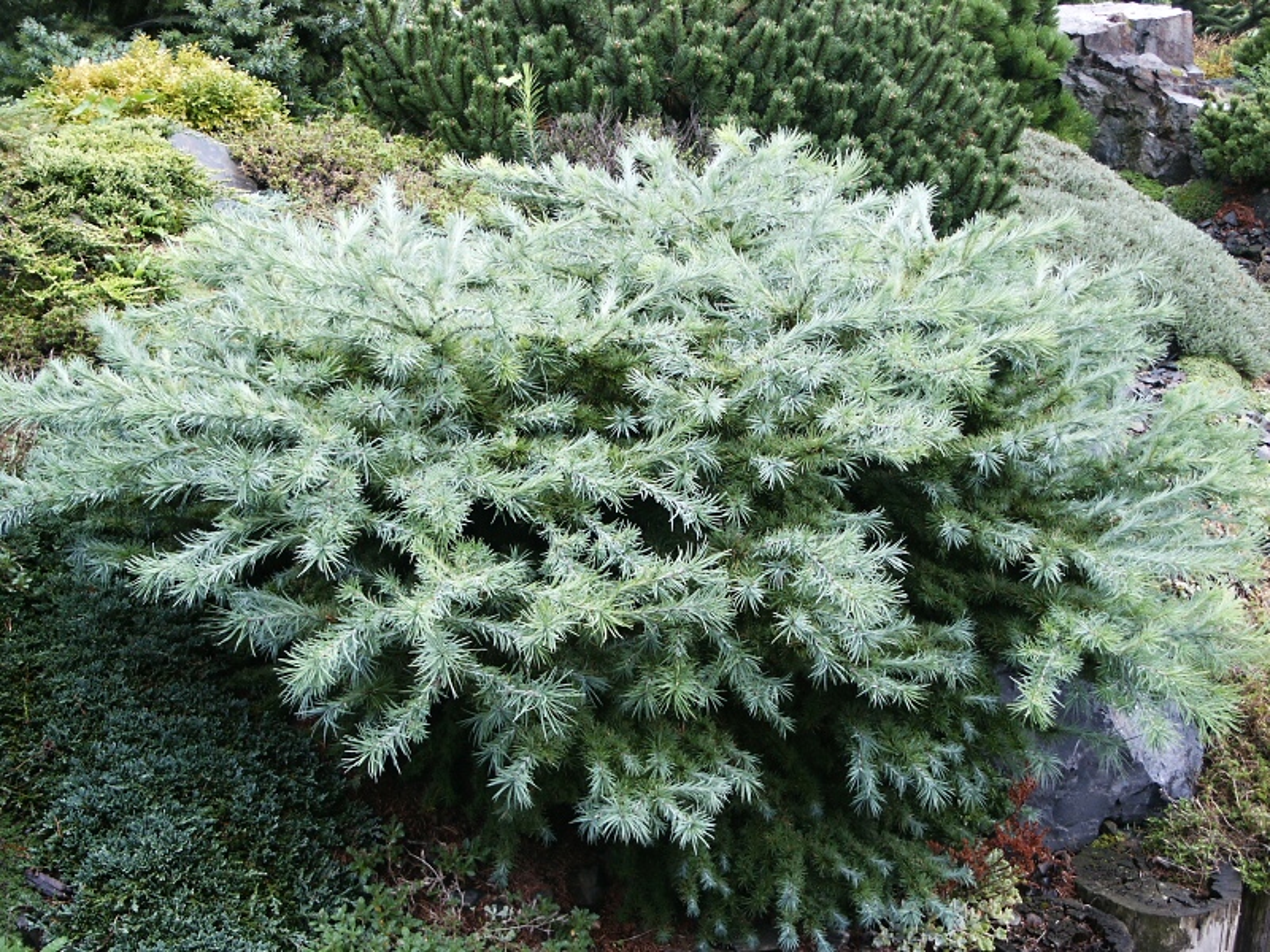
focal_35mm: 53
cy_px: 476
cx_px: 635
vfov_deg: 27.5
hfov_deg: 36.2
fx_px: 1944
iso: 80
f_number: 3.6
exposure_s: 1/45
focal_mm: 11.07
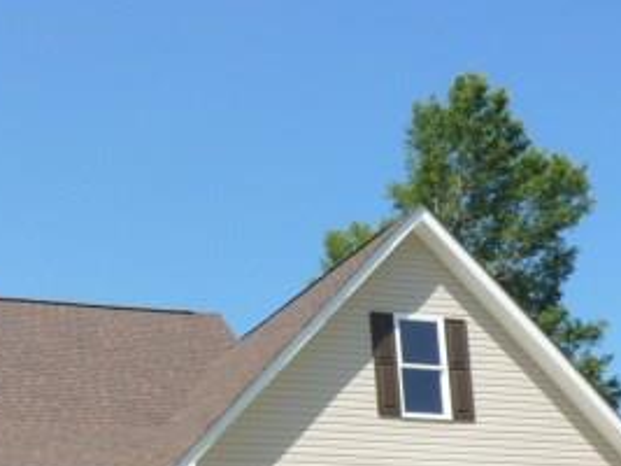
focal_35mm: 72
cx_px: 2
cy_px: 557
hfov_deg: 25.7
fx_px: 1291
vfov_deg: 19.3
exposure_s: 1/640
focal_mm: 5.4
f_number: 3.5
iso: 100
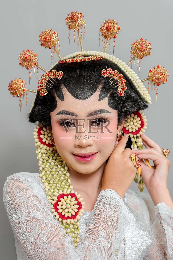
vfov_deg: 27.0
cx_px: 86
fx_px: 540
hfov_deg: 18.2
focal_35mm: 75
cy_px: 130
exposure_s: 1/160
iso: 125
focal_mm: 50
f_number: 4
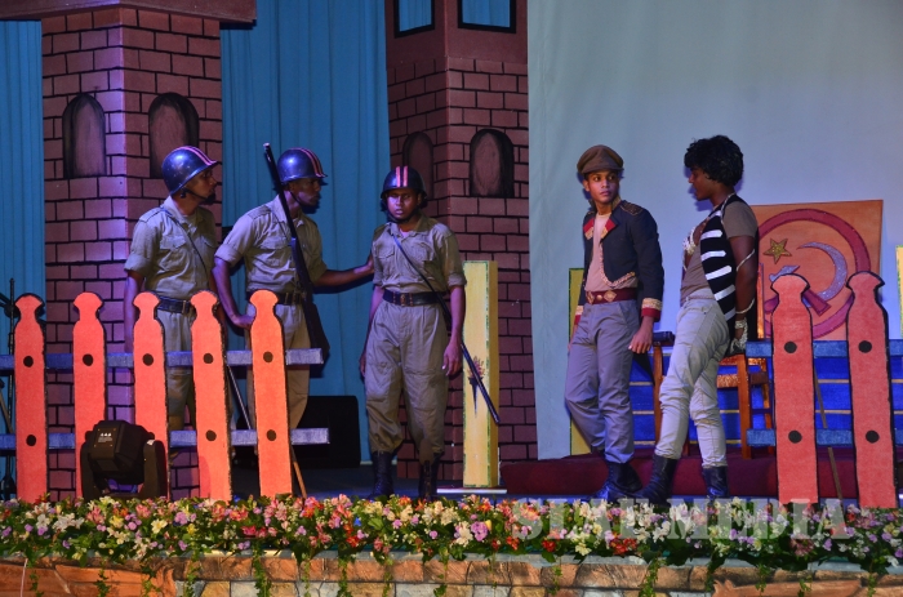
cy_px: 298
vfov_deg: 14.0
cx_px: 452
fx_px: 2440
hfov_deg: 21.0
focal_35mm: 98
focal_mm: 65
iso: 800
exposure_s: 1/160
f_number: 7.1
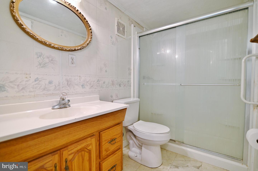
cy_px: 86
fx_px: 115
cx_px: 129
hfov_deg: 96.8
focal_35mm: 16
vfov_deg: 73.7
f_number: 3.2
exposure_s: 1/40
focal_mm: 16
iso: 250
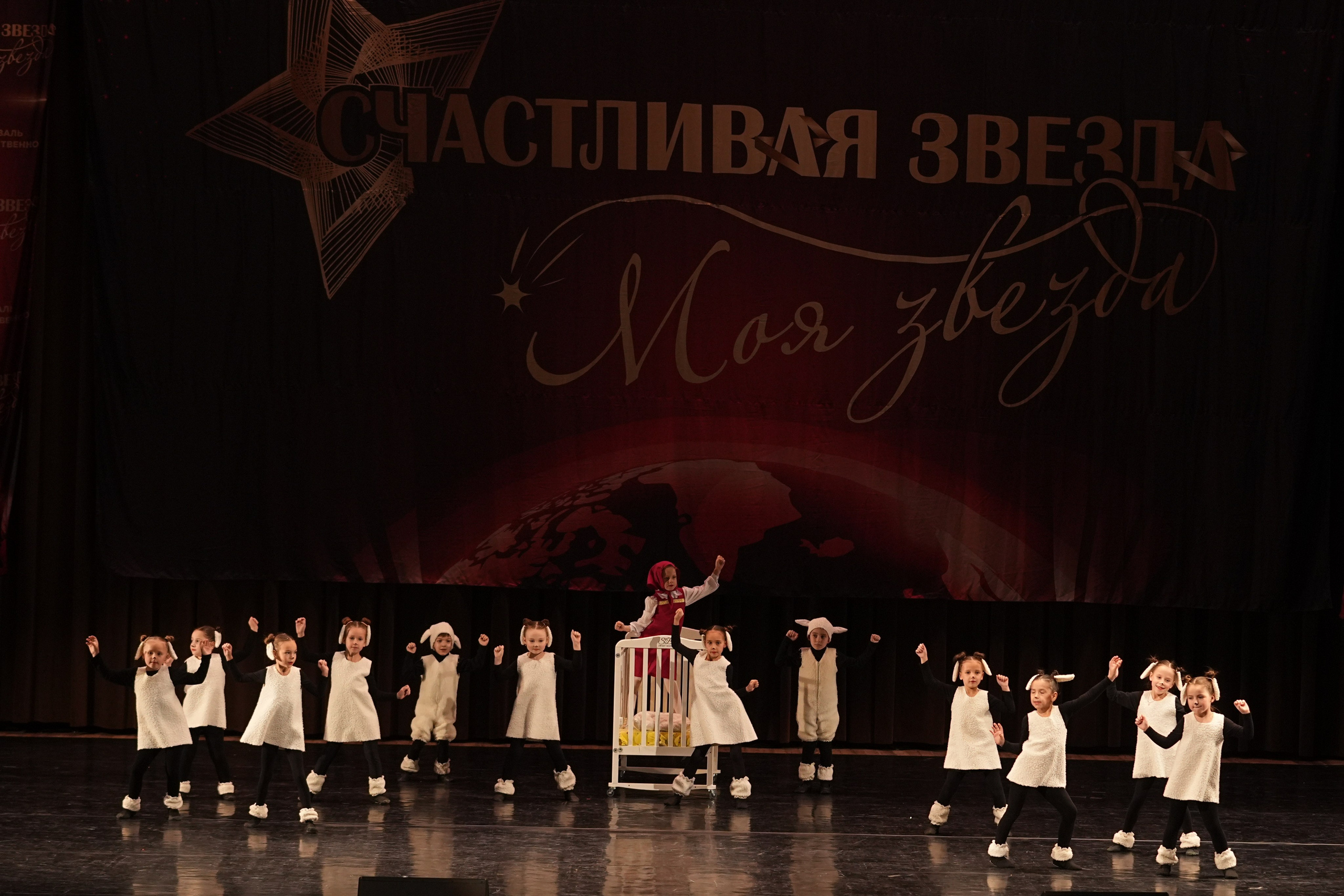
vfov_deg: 13.0
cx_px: 672
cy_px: 448
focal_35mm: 105
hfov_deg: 19.5
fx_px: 3920
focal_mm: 70
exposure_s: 1/400
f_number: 2.8
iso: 1600
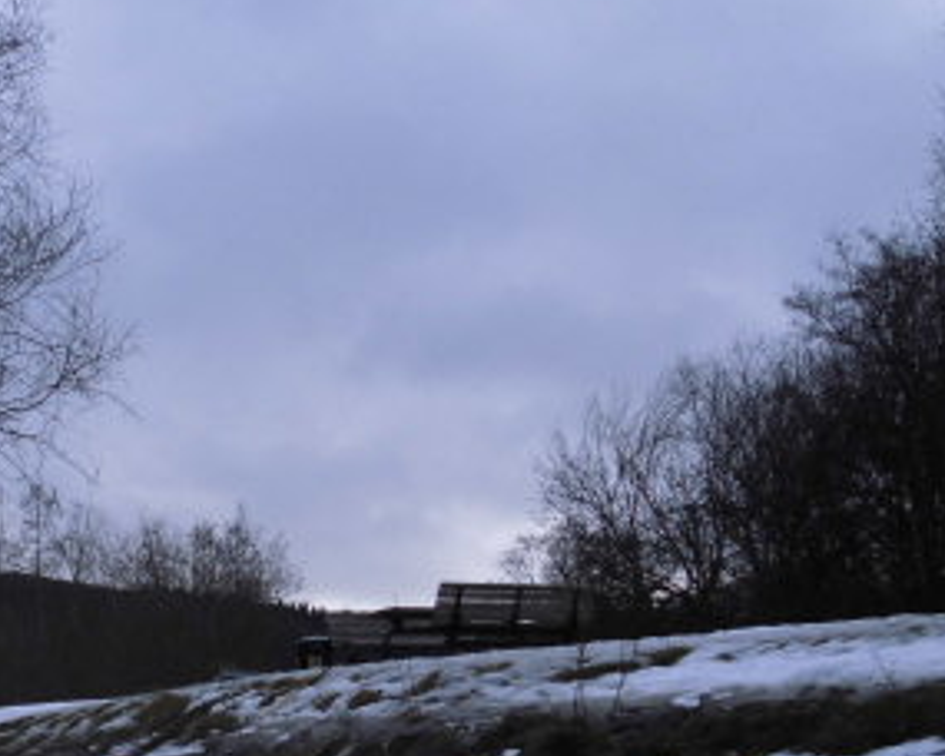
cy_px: 769
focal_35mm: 57
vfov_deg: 25.3
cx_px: 153
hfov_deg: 31.9
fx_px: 1594
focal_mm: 4.6
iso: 64
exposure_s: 1/640
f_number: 3.2
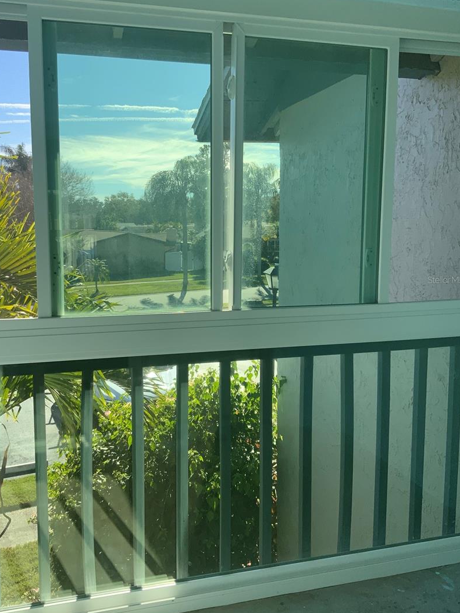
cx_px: 207
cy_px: 279
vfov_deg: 55.3
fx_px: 585
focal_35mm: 33
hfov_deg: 42.9
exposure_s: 1/683
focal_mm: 3
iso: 16
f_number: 1.8
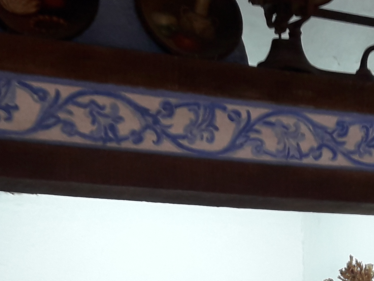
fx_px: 1102
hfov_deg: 19.2
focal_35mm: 102
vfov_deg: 13.5
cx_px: 228
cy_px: 440
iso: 80
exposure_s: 1/40
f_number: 1.9
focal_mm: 3.7
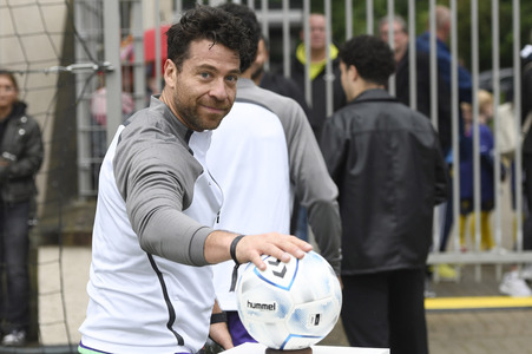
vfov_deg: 15.2
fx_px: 1329
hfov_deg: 22.6
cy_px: 177
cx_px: 266
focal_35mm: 90
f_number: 4.5
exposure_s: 1/2500
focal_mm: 90
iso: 1000
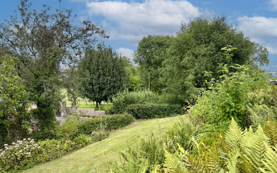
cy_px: 88
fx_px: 196
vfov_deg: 47.6
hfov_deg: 70.4
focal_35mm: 26
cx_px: 140
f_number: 1.78
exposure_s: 1/2703
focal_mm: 6.76
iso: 100
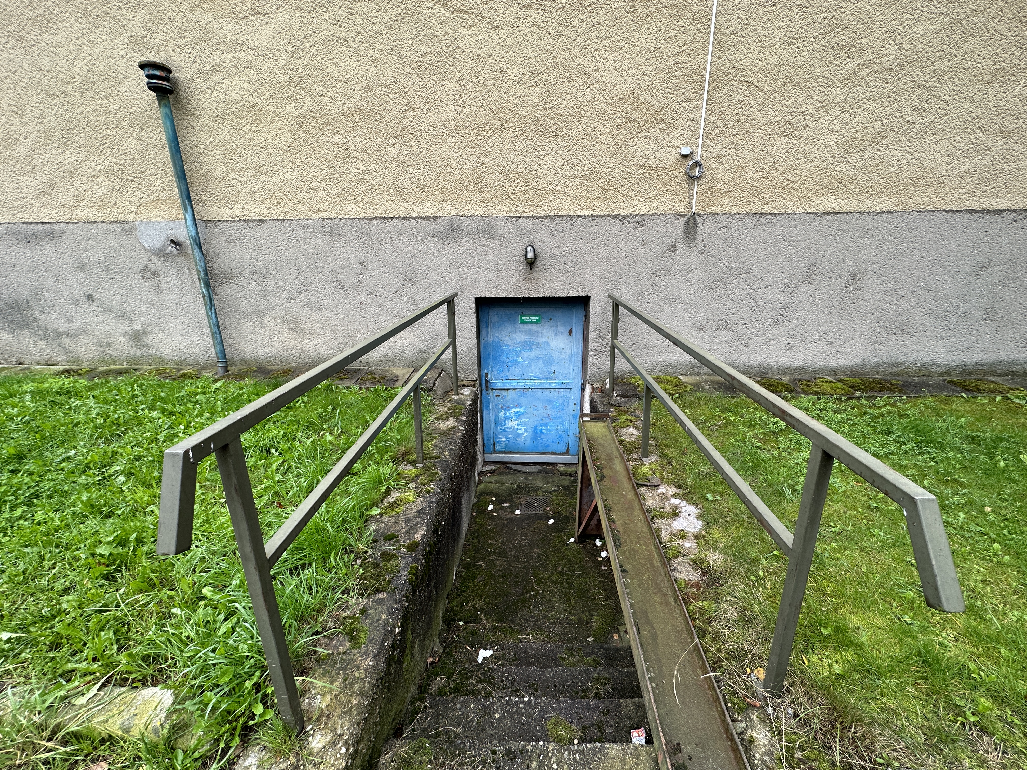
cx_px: 514
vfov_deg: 85.7
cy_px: 385
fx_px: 415
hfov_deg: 102.1
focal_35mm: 14
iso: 64
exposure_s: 1/99
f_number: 2.2
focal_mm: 2.22
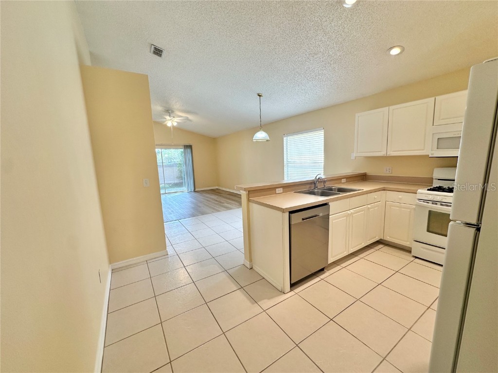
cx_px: 249
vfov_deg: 85.7
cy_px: 186
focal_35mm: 14
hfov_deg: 102.1
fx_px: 201
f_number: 2.2
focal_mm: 2.22
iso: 100
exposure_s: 1/120
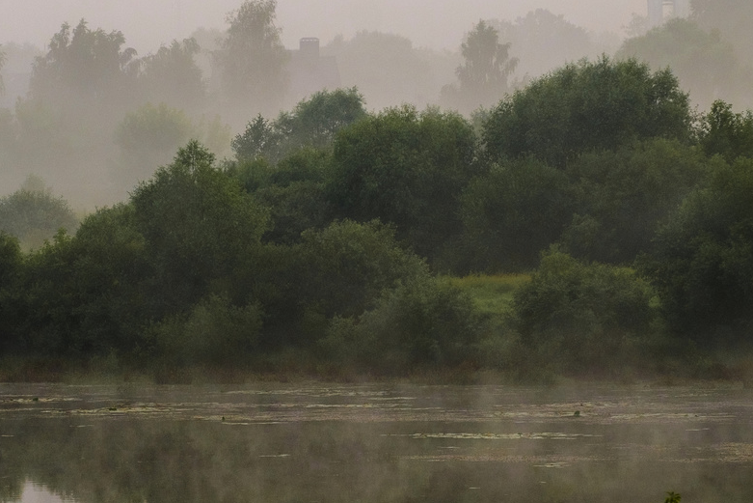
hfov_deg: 6.3
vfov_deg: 4.2
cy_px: 217
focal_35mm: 328
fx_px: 6861
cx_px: 245
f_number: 8
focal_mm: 121.8
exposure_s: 1/50
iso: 200
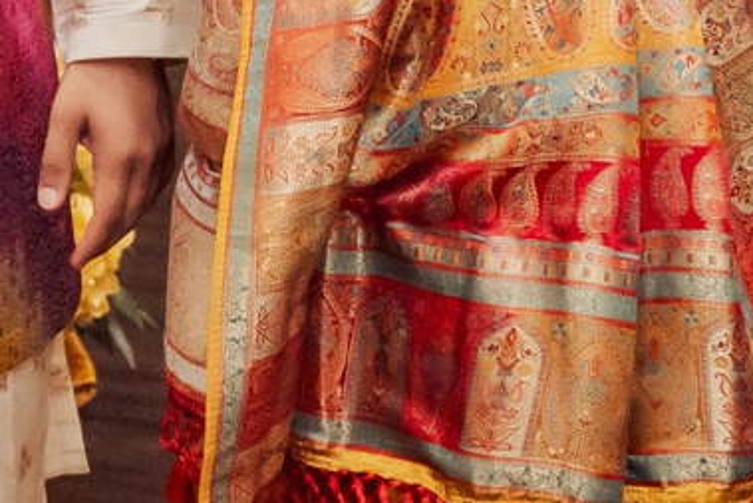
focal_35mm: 162
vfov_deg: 7.8
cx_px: -731
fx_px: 3390
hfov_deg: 11.5
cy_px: -774
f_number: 3.5
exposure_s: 1/200
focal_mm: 24
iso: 1250
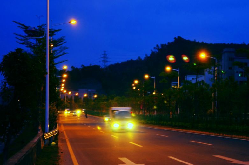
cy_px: 87
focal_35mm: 98
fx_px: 677
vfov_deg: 13.9
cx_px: 158
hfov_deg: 20.8
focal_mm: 50
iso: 200
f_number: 5.6
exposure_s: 1/3.33
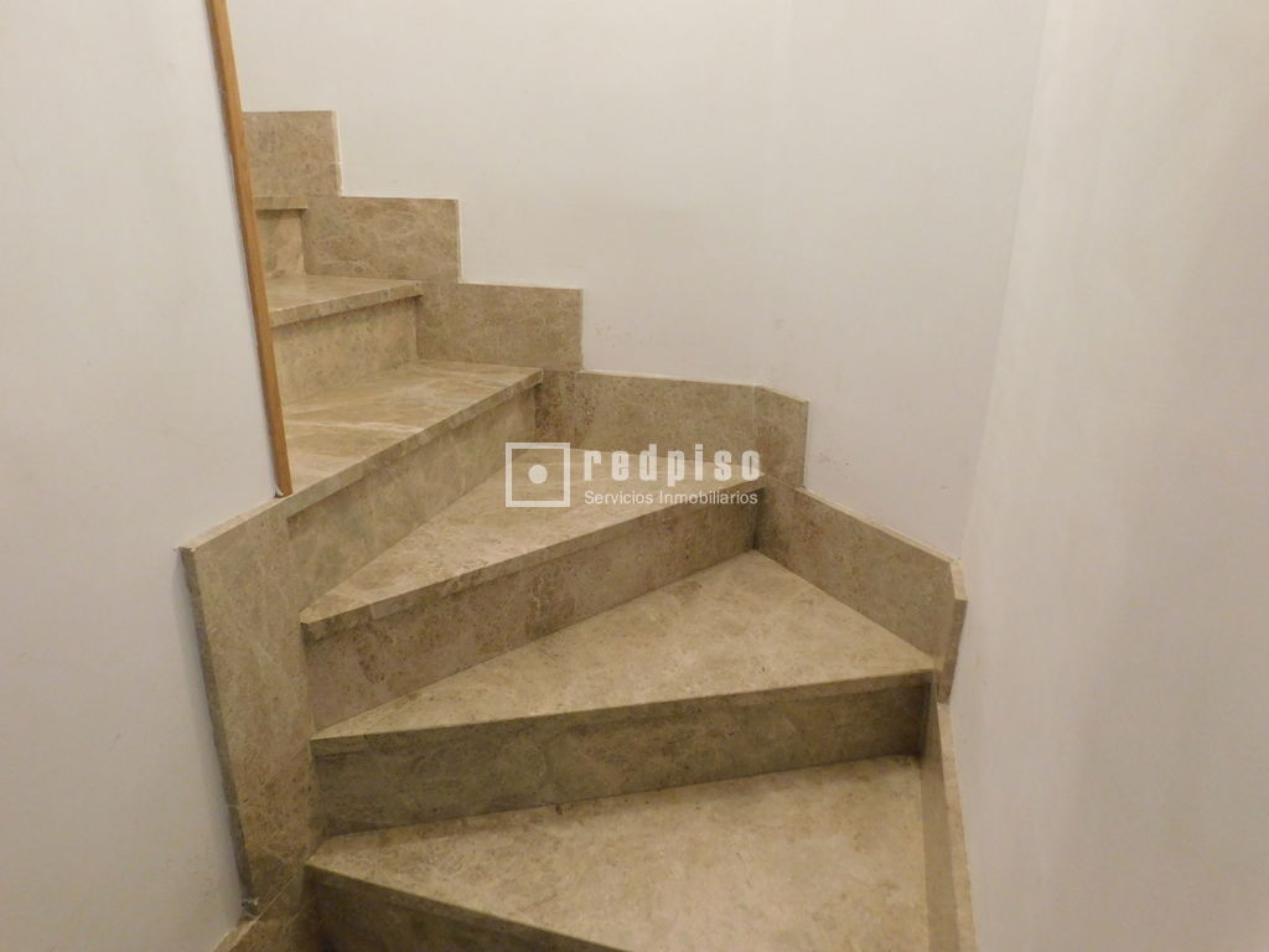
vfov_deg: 58.9
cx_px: 634
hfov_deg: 73.9
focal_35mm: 23
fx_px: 843
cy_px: 476
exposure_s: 1/15
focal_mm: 4
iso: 400
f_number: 3
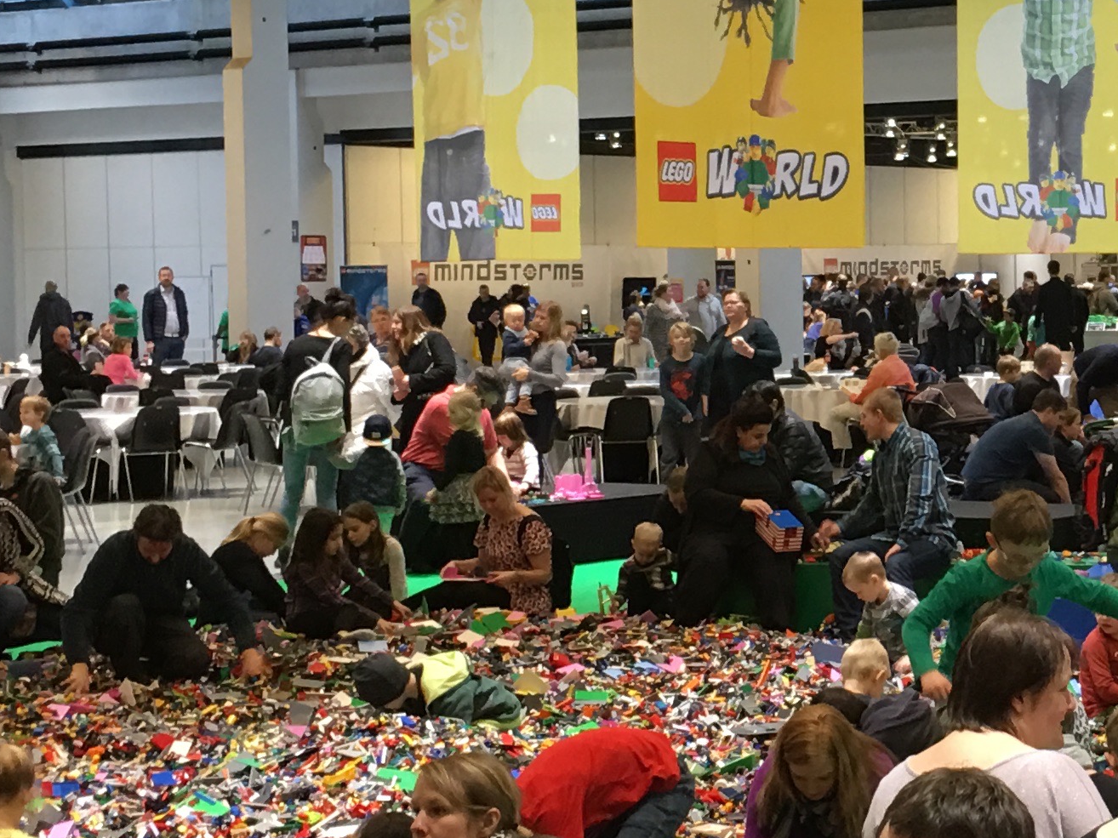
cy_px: 373
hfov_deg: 21.1
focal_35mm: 89
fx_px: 2874
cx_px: 1190
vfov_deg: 16.6
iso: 50
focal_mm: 4.15
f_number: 2.2
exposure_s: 1/17
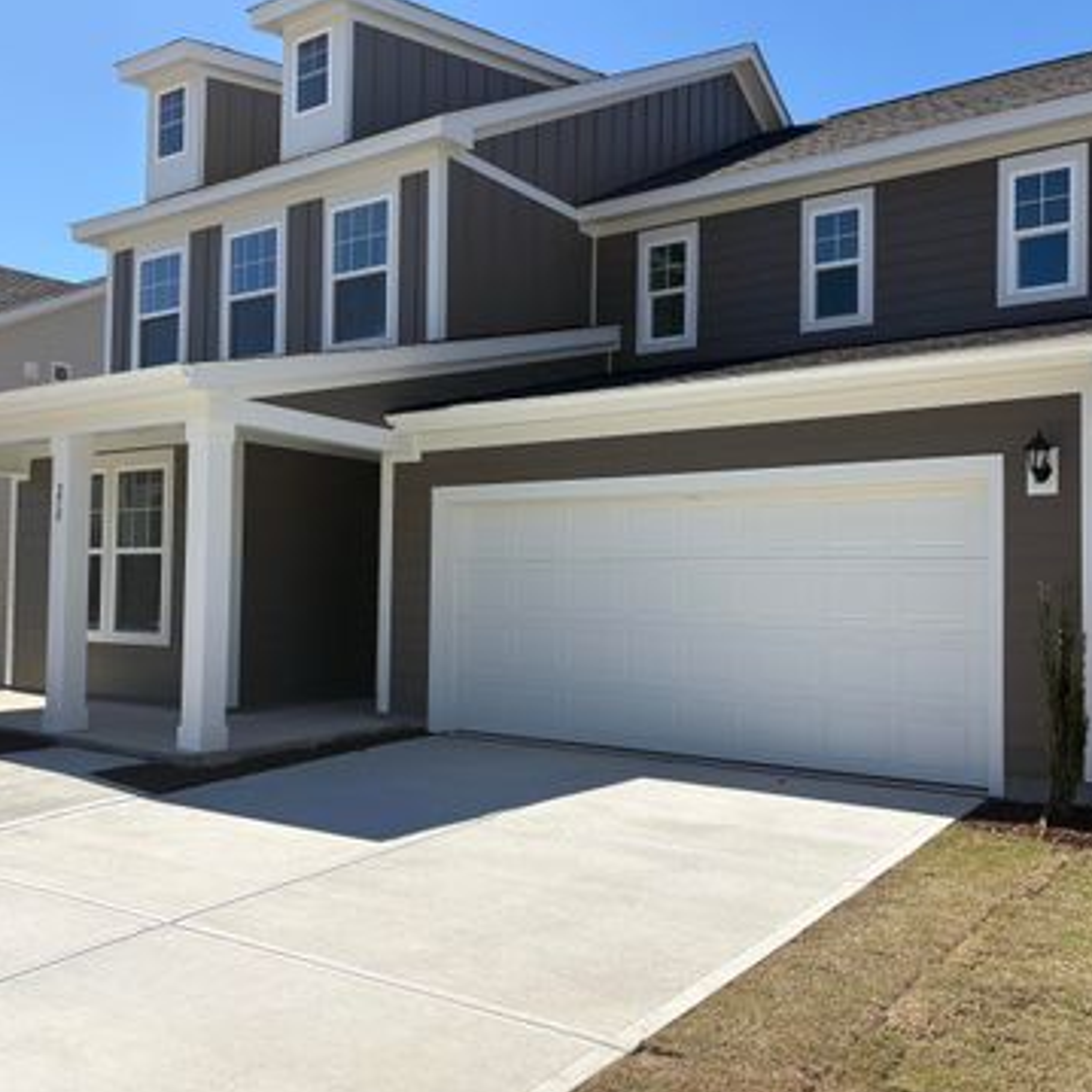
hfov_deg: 51.1
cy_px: 543
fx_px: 1142
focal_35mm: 32
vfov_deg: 51.1
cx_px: 508
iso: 50
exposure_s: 1/4065
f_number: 1.6
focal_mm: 5.96
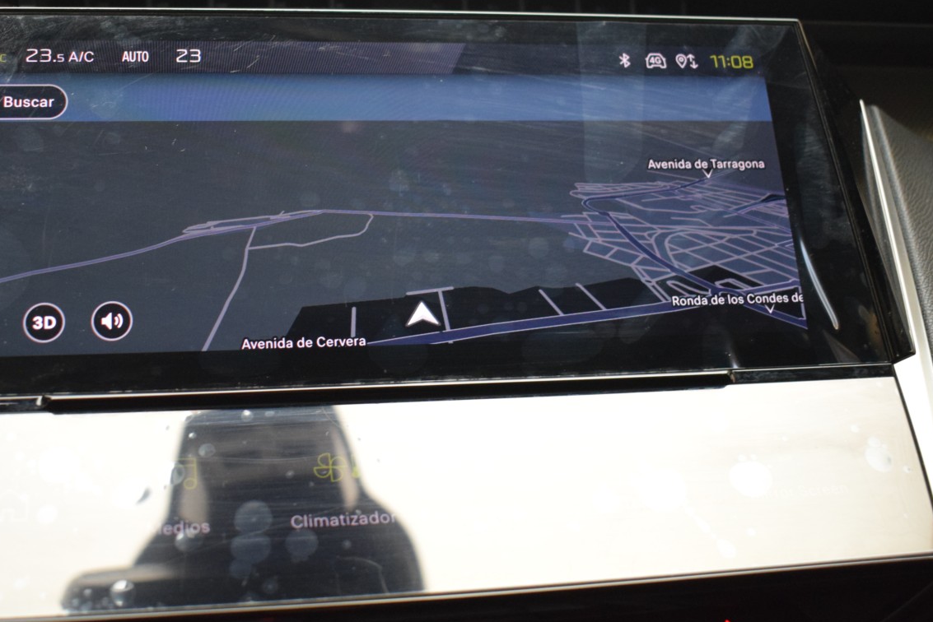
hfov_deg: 42.8
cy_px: 226
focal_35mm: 46
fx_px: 1184
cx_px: 367
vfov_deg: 29.3
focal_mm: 23
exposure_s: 1/60
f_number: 3.8
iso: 2500
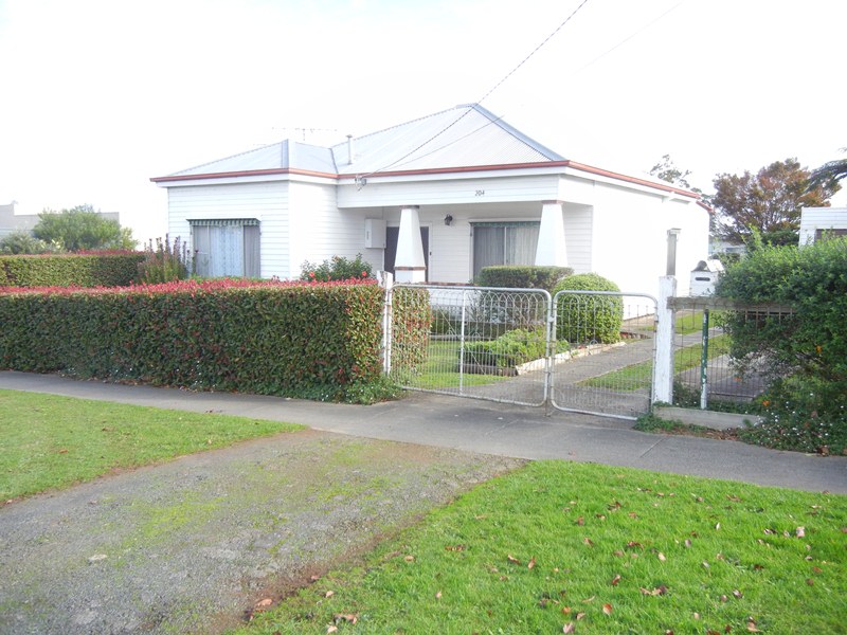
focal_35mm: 30
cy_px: 318
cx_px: 424
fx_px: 734
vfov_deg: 46.8
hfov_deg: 60.0
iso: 230
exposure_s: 1/310
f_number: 3.5
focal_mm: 5.4
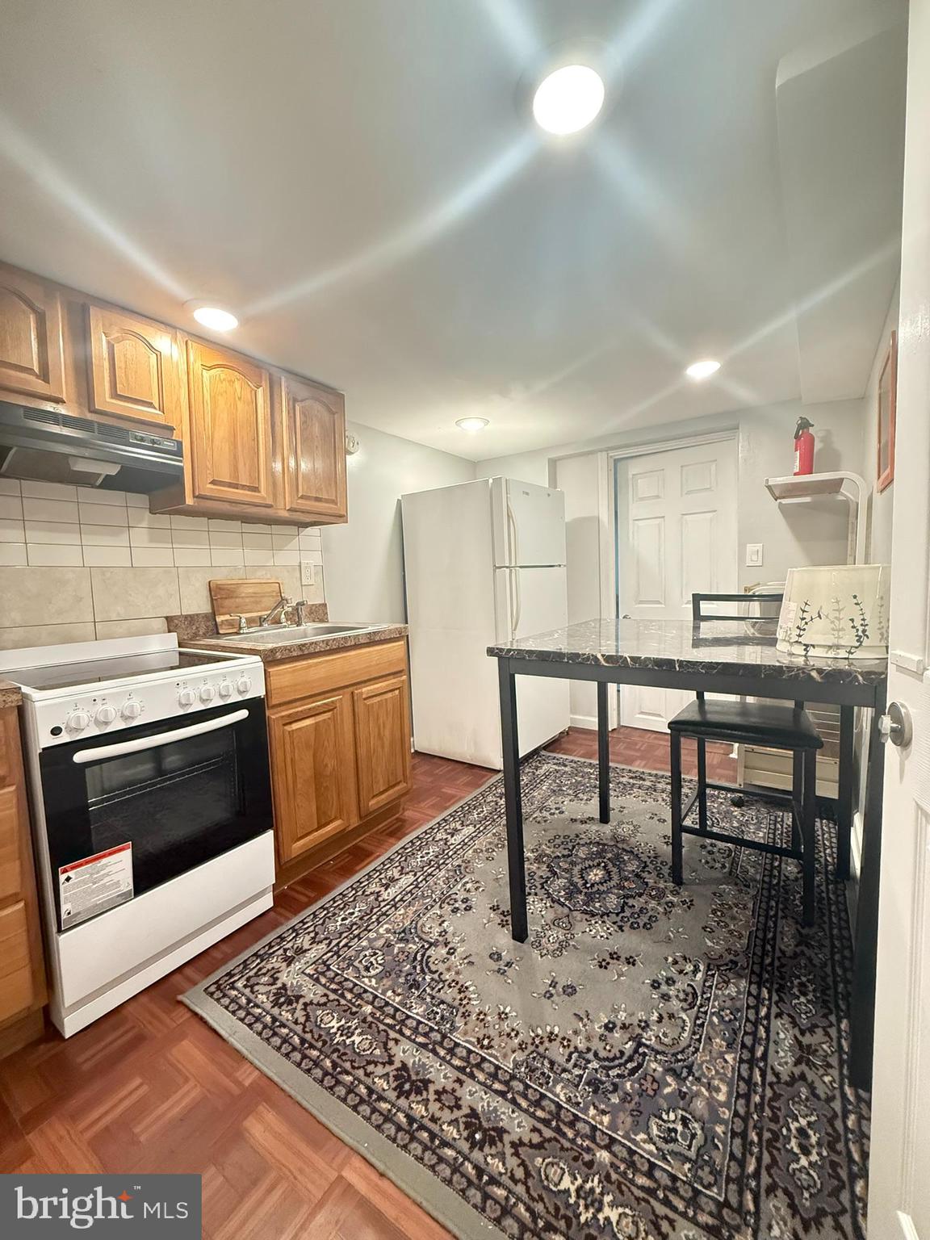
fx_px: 502
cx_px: 465
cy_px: 620
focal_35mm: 14
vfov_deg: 102.1
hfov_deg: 85.7
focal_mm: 2.22
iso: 800
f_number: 2.2
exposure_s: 1/60
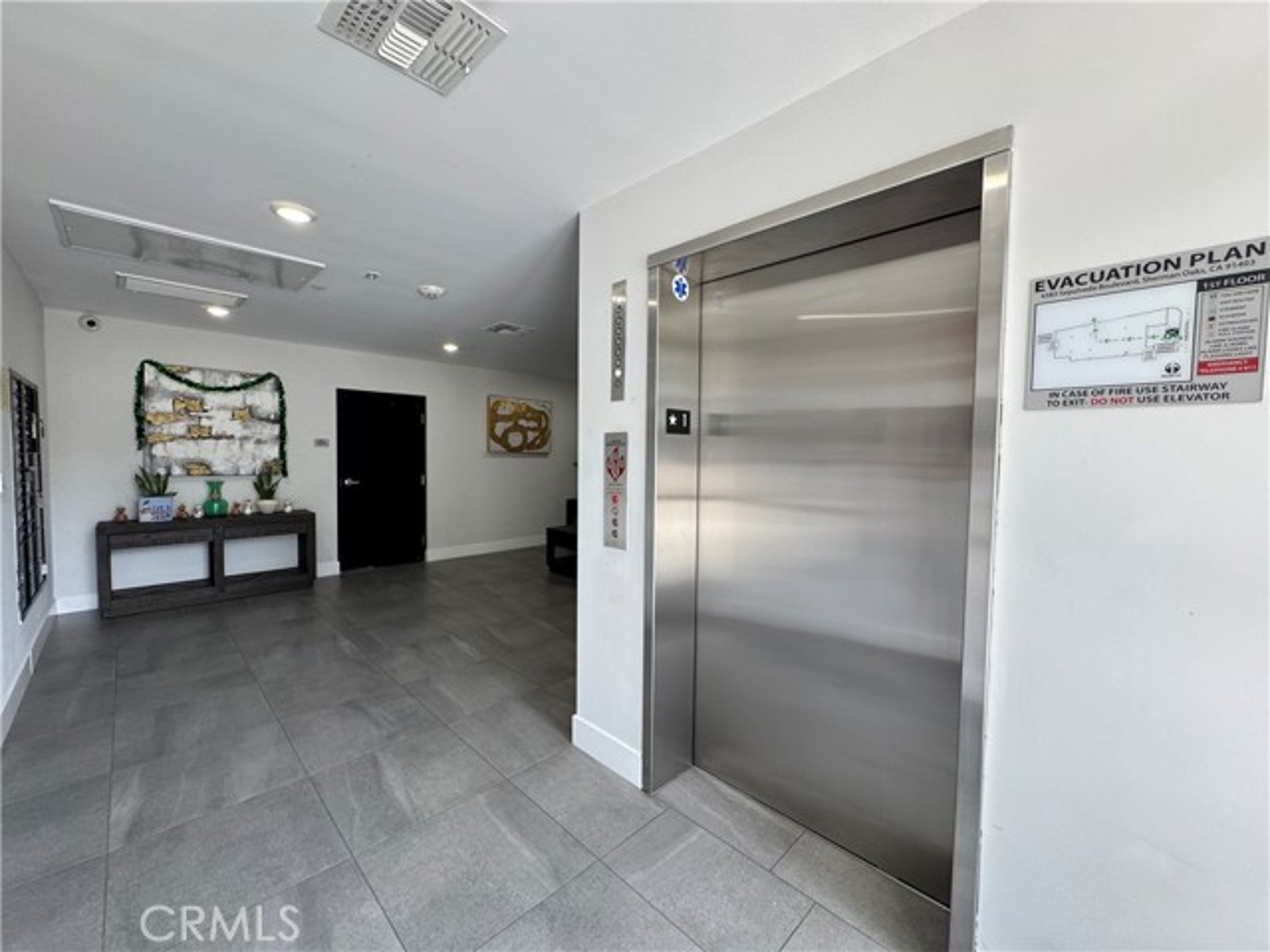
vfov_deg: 85.7
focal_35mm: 14
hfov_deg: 102.1
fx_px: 514
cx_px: 635
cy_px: 476
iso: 160
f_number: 2.2
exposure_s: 1/120
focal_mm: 2.22
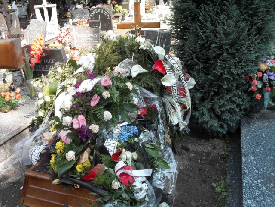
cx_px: 138
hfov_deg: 52.6
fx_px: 278
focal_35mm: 35
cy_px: 104
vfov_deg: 40.7
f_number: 3.2
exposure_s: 1/250
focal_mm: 6.3
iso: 100
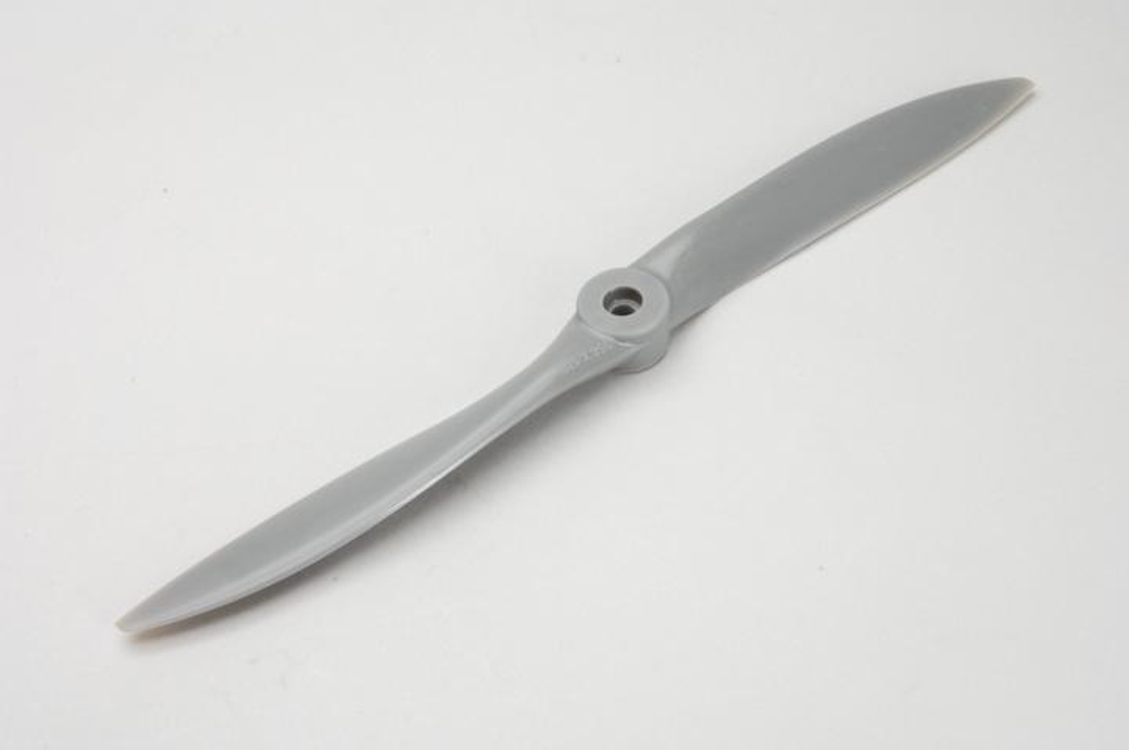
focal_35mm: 57
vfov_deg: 23.7
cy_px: 375
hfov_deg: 35.1
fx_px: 1785
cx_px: 564
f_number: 22
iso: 160
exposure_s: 1/125
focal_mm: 38
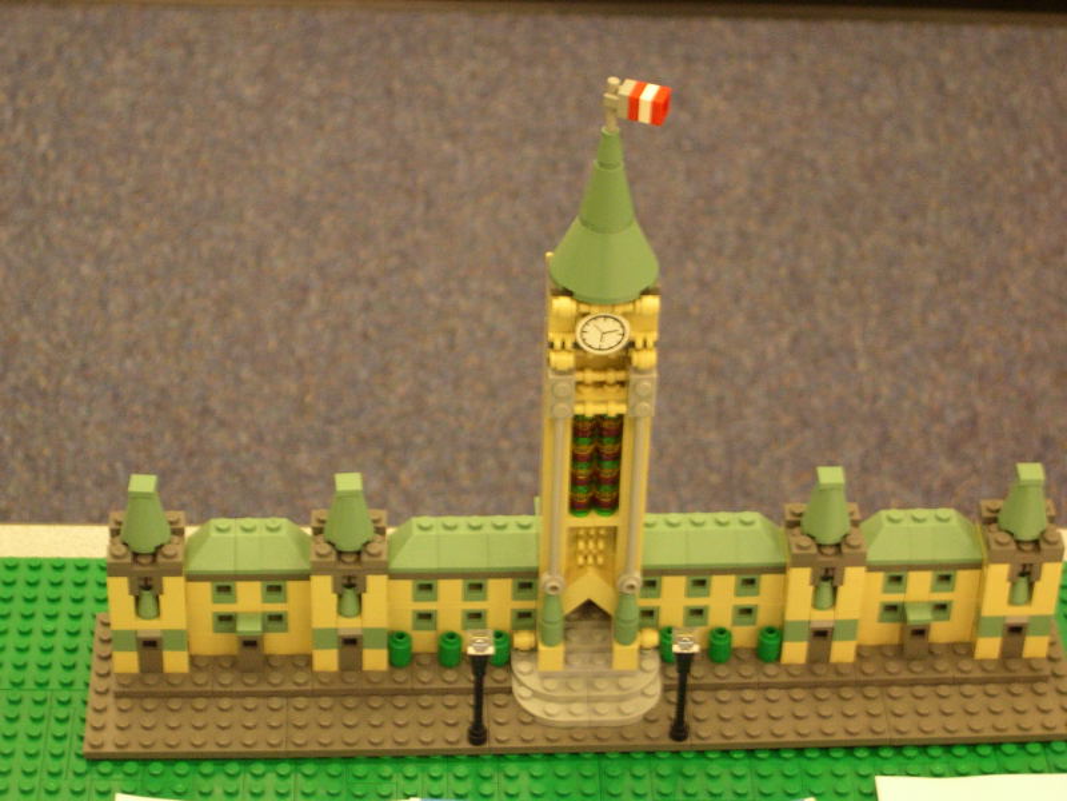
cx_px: 534
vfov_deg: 16.1
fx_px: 2836
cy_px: 400
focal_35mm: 92
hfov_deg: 21.3
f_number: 4.5
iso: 400
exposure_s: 1/8.7
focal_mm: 19.5
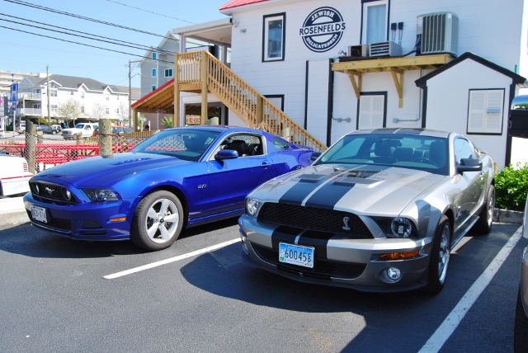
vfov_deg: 43.7
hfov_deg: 61.9
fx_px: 440
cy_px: 176
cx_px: 264
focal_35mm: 30
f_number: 8
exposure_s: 1/250
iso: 200
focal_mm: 20
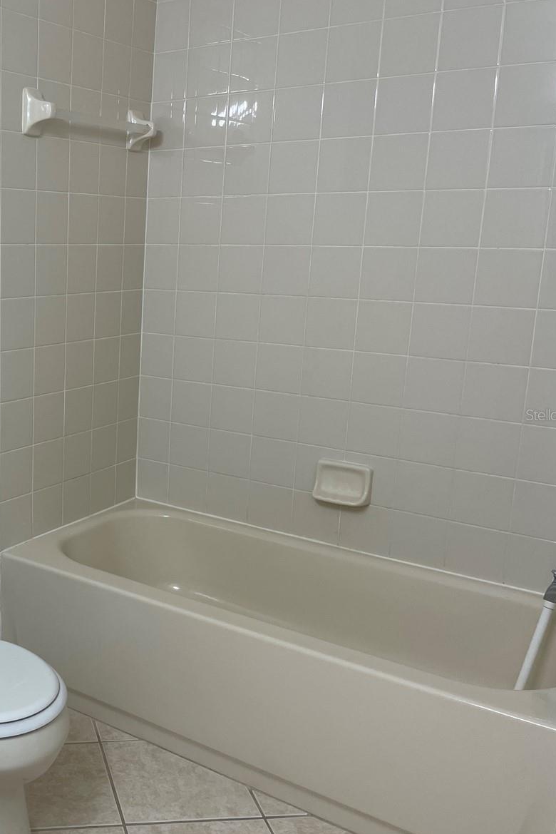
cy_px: 415
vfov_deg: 51.9
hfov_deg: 33.4
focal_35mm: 37
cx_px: 23
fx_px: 857
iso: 80
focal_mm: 4.2
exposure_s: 1/120
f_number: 1.6
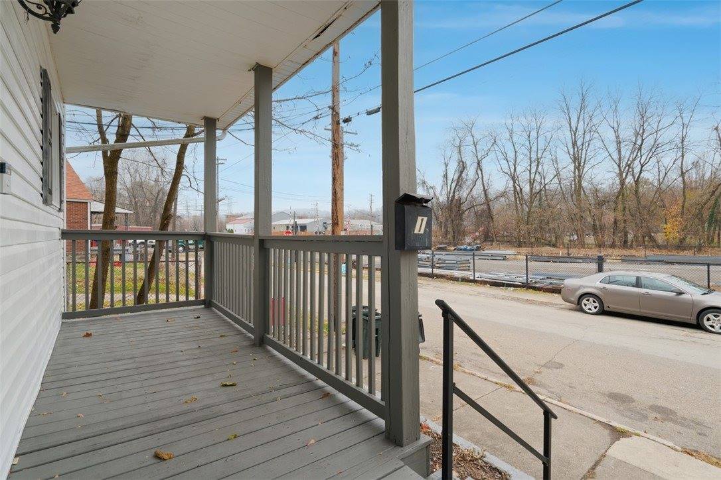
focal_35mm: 16
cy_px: 240
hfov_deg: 96.7
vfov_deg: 73.7
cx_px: 360
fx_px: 320
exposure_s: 1/30
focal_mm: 16
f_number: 8
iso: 400
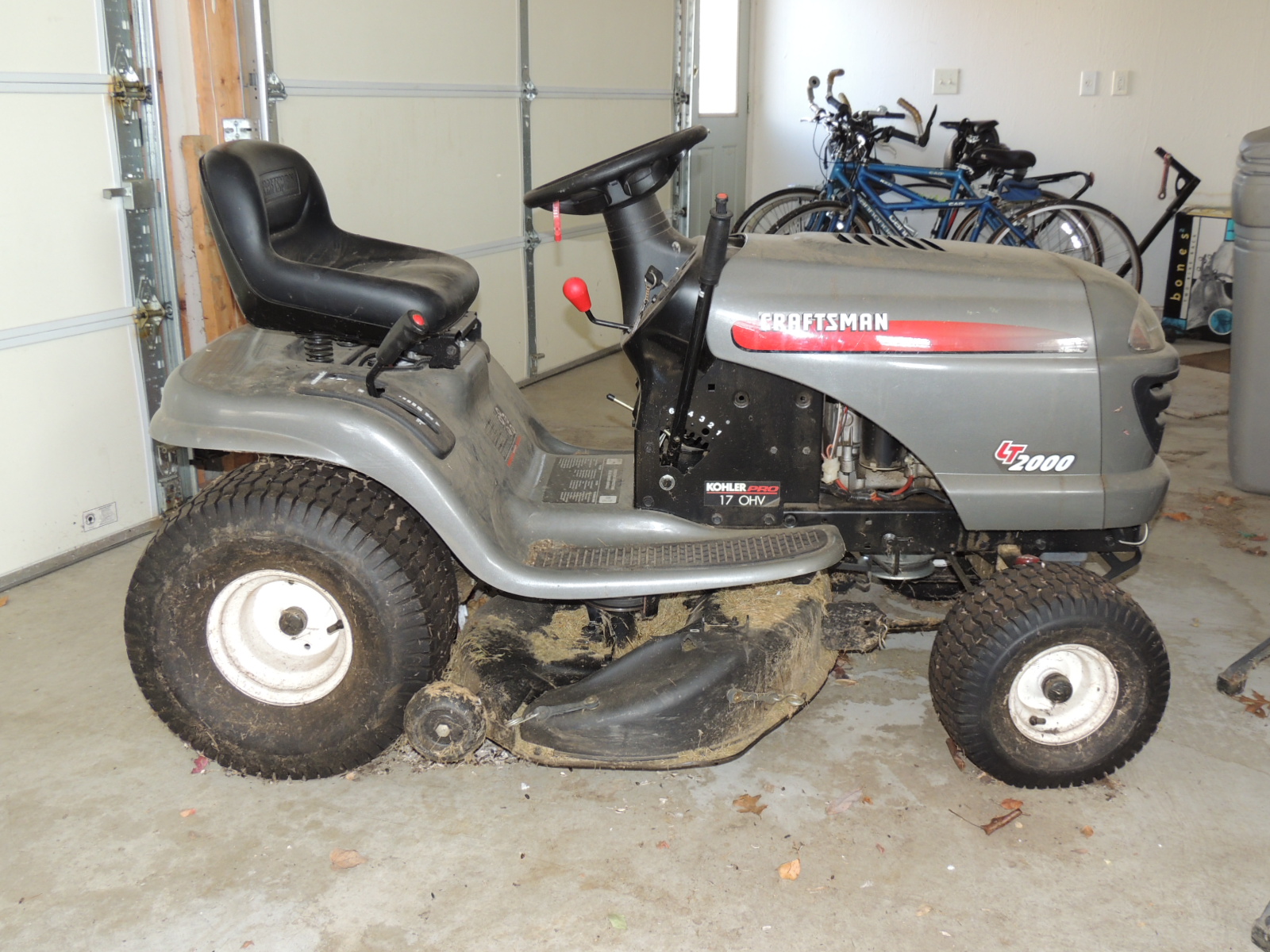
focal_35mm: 33
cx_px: 635
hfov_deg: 55.4
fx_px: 1211
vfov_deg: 42.9
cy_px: 476
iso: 200
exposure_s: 1/30
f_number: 3.2
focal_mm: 5.8
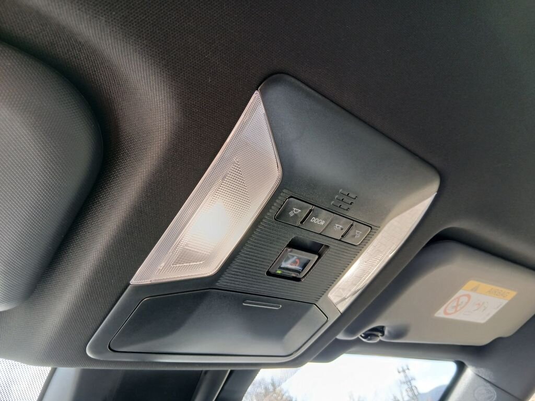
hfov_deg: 67.3
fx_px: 402
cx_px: 268
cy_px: 200
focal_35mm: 26
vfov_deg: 53.1
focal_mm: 3.98
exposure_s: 1/50
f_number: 1.8
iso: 80
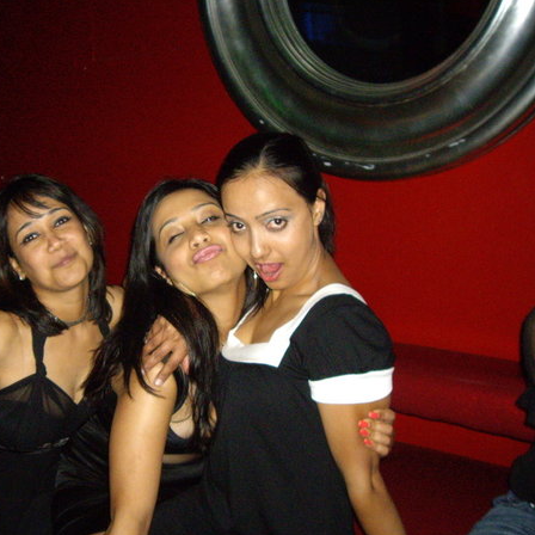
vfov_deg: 35.3
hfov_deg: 35.0
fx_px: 839
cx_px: 173
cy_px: 279
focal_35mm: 48
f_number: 2.7
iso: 400
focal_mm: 6.2
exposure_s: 1/40
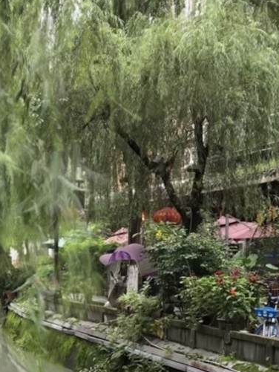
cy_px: 311
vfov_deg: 28.2
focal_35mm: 67
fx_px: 720
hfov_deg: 21.9
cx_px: 178
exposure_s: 1/120
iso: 25
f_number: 1.8
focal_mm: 4
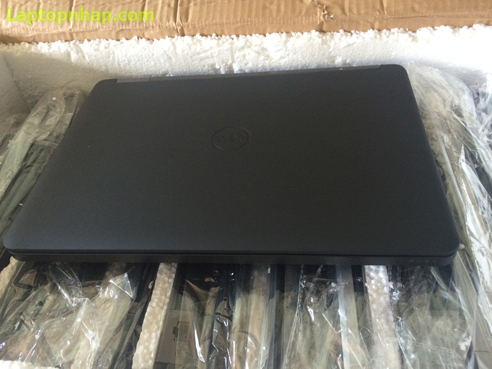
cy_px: 184
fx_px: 412
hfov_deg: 61.7
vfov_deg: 48.2
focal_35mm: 29
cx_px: 246
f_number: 2.2
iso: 160
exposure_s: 1/30
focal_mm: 4.15
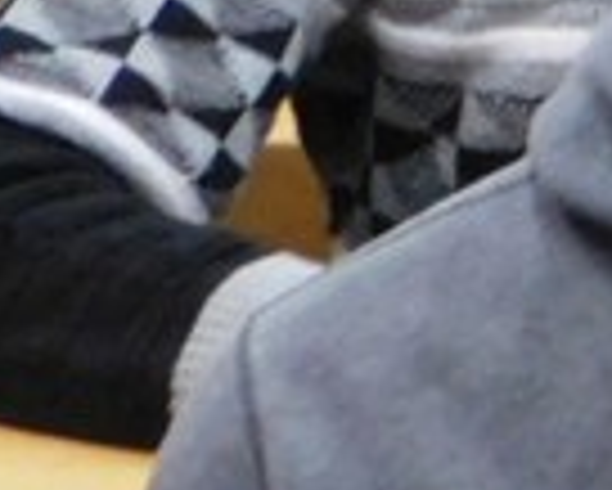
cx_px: 18
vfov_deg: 3.8
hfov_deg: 4.7
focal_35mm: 407
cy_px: -656
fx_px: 7377
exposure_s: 1/30
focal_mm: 12.6
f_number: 4.3
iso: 400
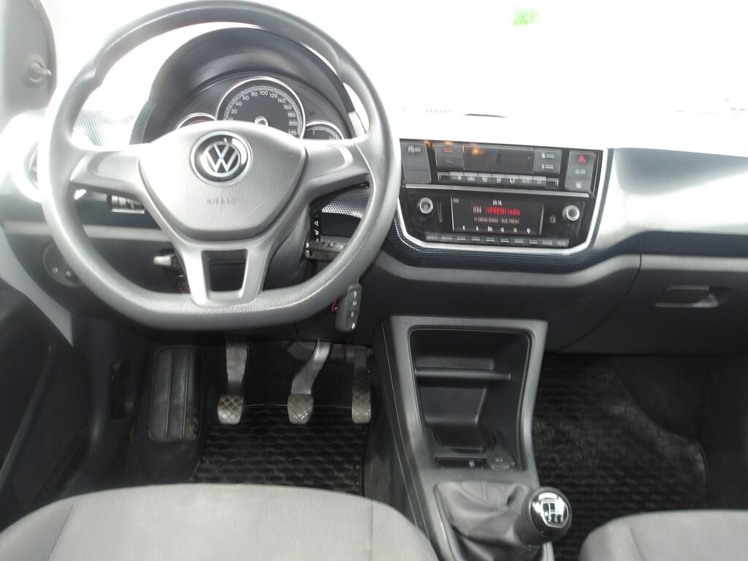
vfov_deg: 51.4
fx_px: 583
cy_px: 280
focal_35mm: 27
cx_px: 374
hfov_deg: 65.3
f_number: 3
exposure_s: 1/30
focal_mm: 4.9
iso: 111
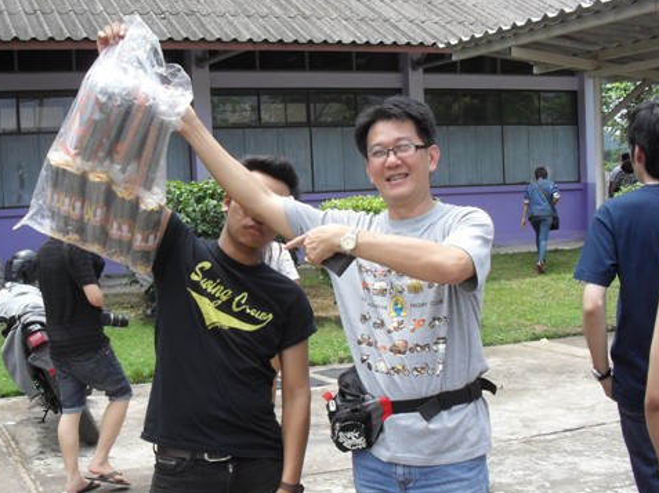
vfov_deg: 30.8
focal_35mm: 47
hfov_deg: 40.1
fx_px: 894
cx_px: 229
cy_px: 280
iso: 100
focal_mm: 6.3
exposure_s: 1/500
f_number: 3.2
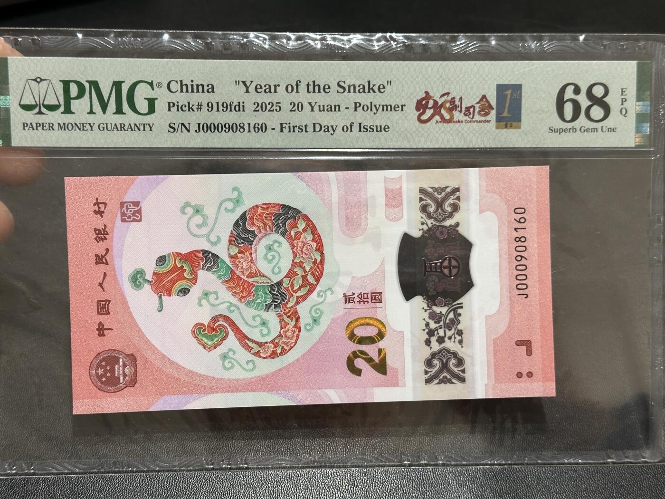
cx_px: 332
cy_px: 250
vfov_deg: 30.3
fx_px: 922
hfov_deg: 39.7
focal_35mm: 48
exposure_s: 1/50
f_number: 1.78
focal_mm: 6.86
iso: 125
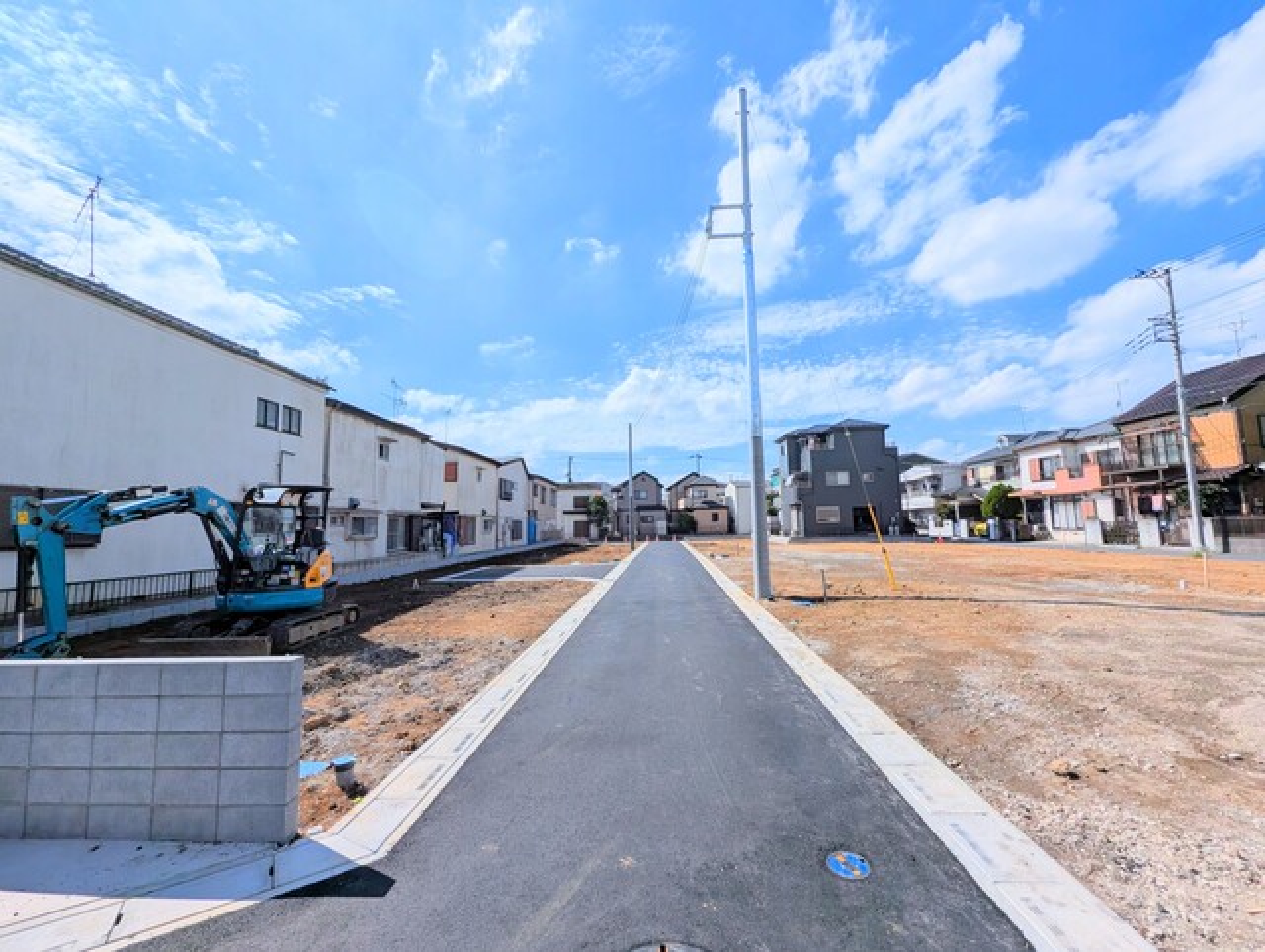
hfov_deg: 106.1
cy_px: 476
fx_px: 476
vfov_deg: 90.1
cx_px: 632
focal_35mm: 13
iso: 48
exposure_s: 1/5128
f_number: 2.2
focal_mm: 1.95
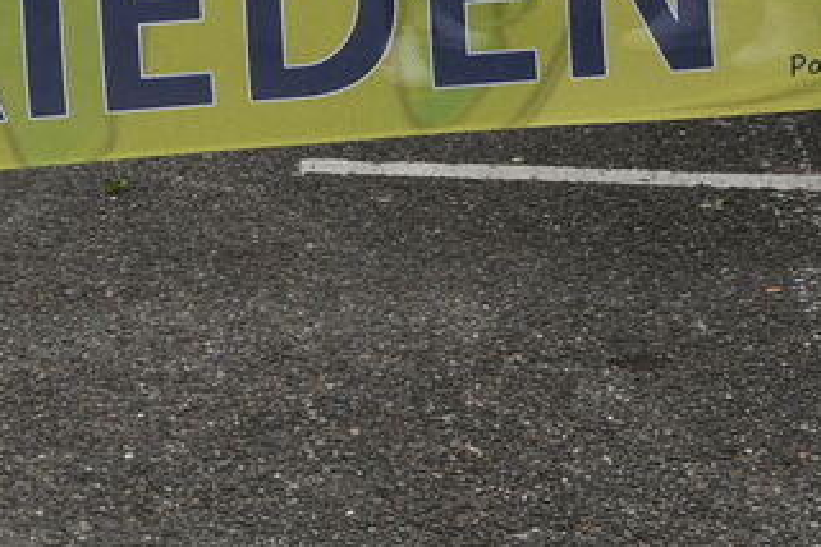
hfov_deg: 18.1
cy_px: -199
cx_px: 179
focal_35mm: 112
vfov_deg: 11.8
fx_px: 2554
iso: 640
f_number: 13
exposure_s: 1/250
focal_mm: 20
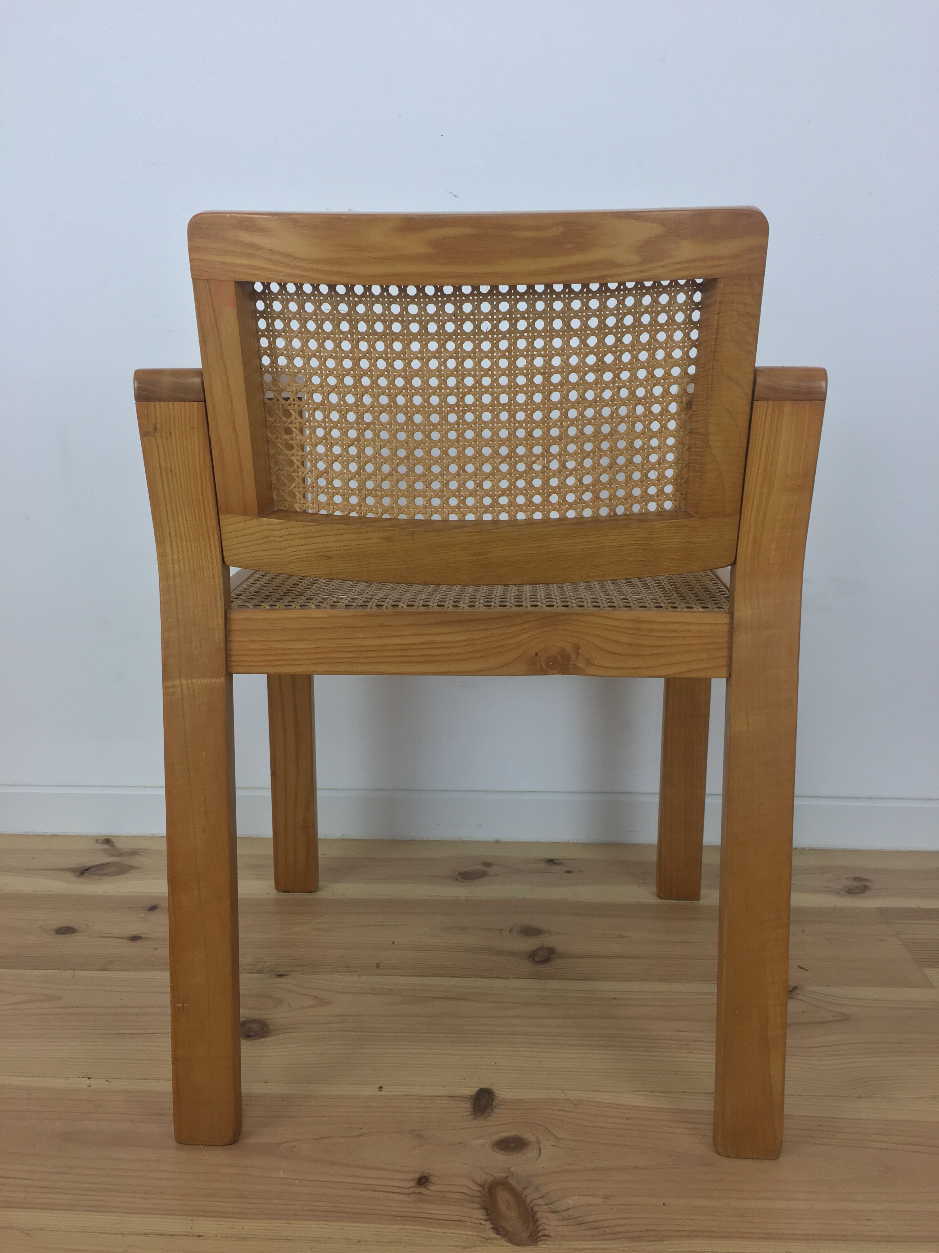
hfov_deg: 48.2
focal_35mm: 29
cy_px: 626
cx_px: 470
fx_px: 1049
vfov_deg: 61.7
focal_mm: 4.15
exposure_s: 1/50
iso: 32
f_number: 2.2
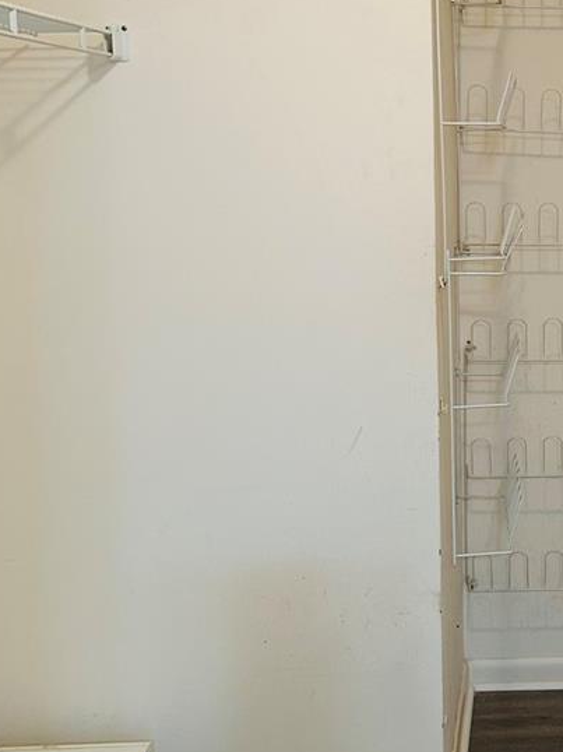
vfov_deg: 32.9
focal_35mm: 58
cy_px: 247
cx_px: 588
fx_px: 1259
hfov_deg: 23.9
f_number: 1.5
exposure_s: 1/60
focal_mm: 5.7
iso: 160
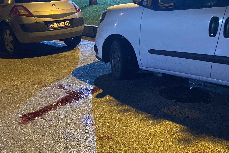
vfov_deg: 27.4
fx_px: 299
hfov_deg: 41.7
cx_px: 92
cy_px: 145
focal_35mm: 47
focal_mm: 4.25
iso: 800
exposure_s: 1/25
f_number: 1.8
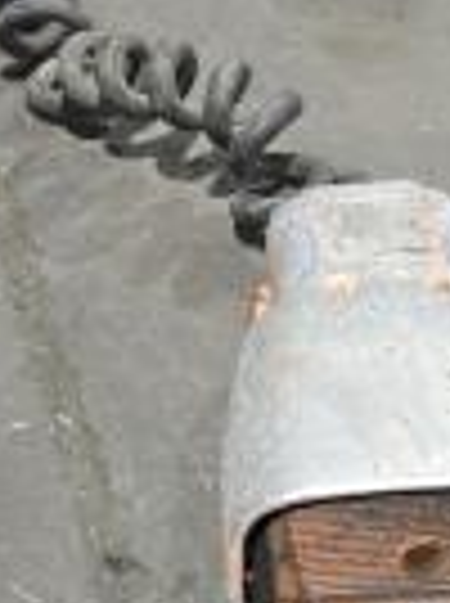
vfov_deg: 25.0
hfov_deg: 19.1
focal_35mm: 77
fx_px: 1339
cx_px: 227
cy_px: 130
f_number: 1.7
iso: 200
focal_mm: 6.3
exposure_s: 1/15
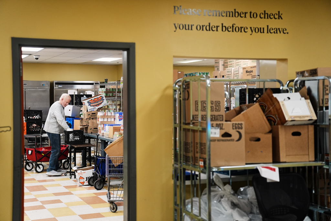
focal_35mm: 58
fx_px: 533
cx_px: 166
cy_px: 110
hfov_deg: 34.5
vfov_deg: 23.4
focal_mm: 58
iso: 1600
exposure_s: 1/200
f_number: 2.8
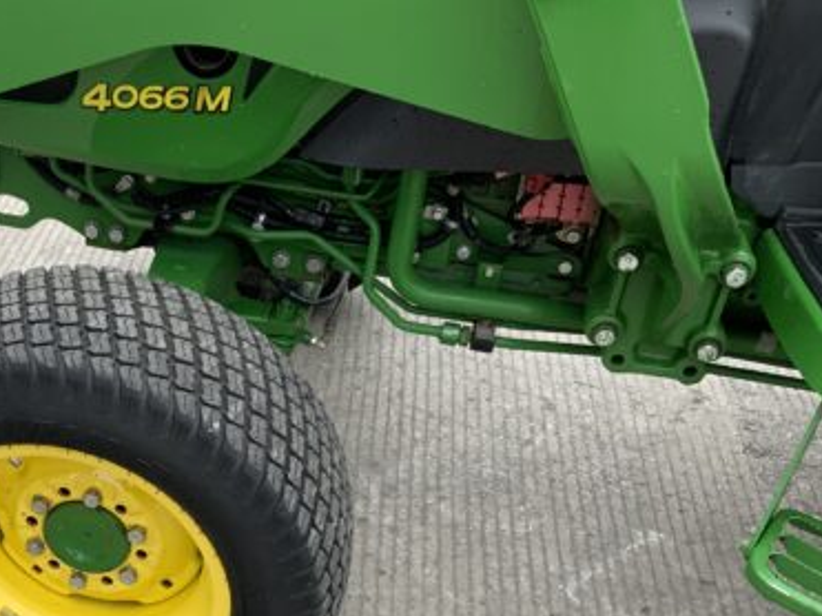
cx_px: 131
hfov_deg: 36.5
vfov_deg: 28.2
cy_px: 530
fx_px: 1187
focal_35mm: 50
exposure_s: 1/627
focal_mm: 3
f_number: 1.8
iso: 16
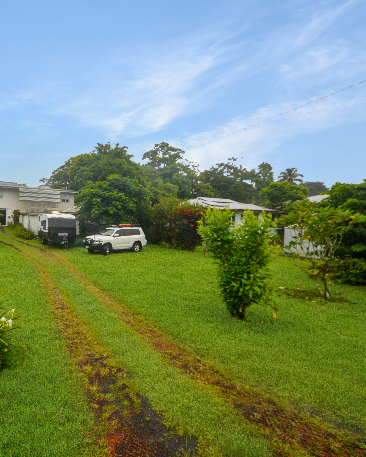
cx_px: 90
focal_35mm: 17
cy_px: 229
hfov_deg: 71.6
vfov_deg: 89.6
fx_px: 230
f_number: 8
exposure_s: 1/250
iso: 100
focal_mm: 8
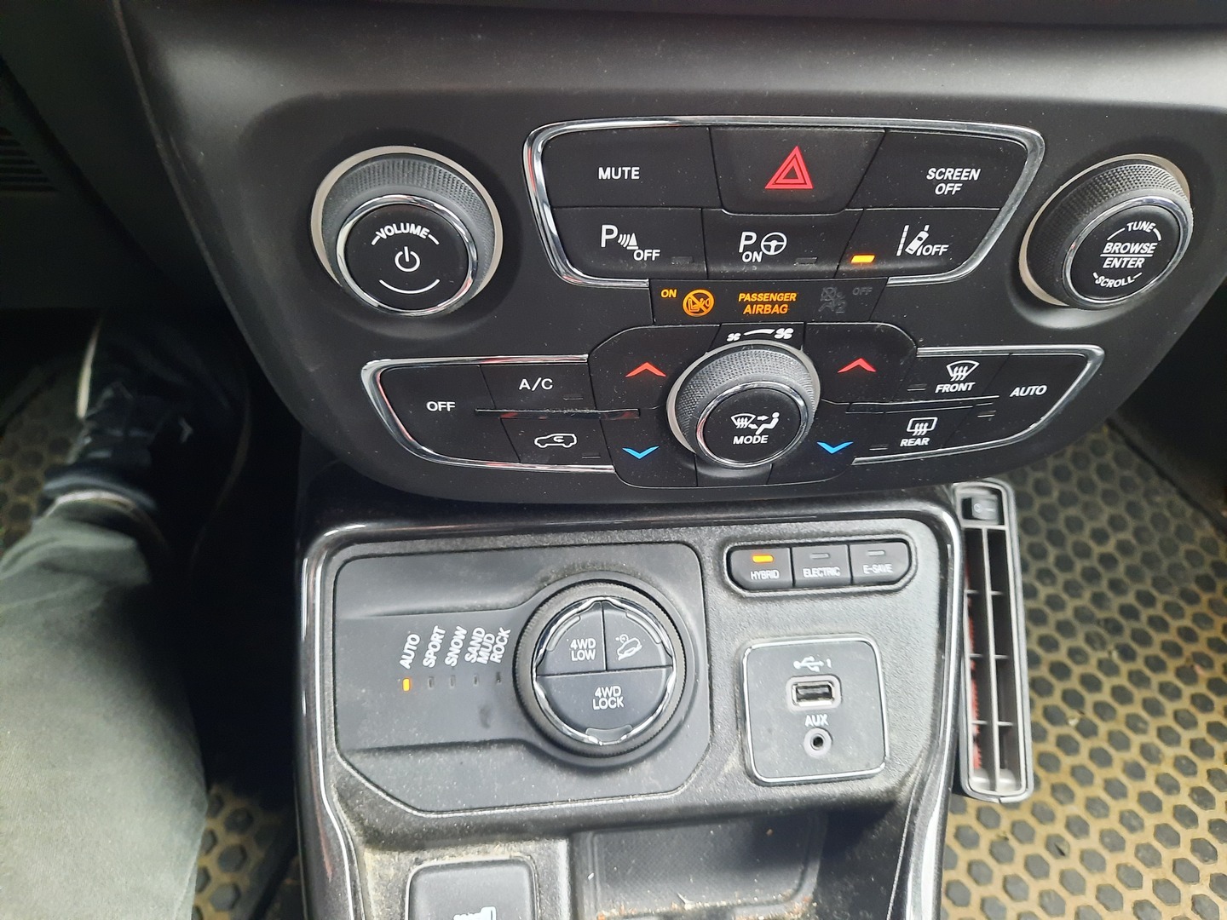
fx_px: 886
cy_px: 460
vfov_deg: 54.9
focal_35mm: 25
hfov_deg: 69.4
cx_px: 614
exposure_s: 1/20
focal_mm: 4.6
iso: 640
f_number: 2
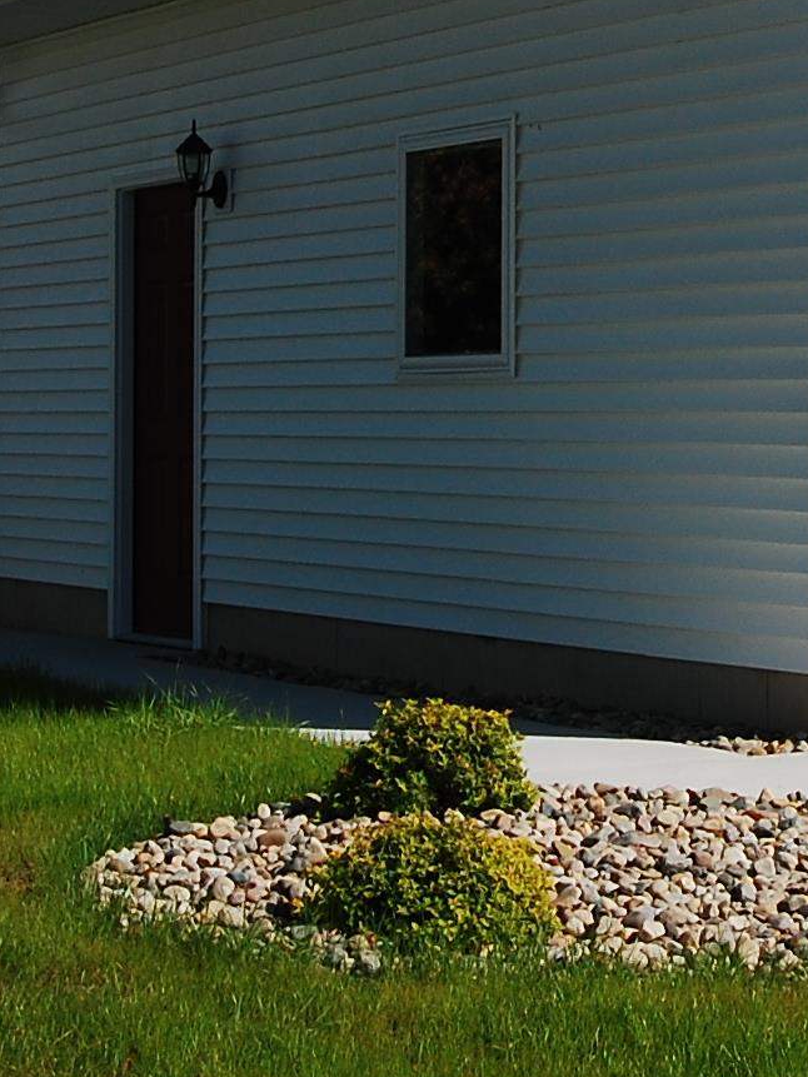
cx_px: 718
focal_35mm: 106
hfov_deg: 13.9
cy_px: 358
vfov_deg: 18.5
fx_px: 3288
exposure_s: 1/500
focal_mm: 21
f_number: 11
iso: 200
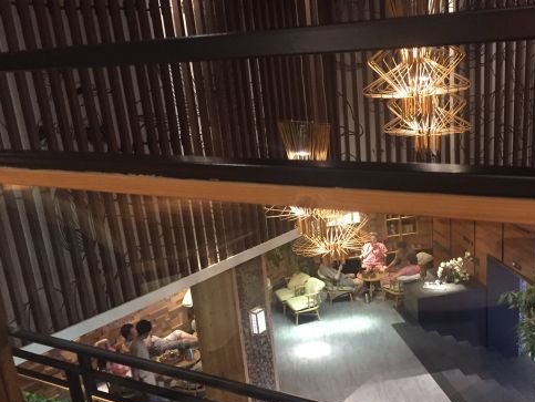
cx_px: 351
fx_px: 650
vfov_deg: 33.9
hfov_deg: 44.2
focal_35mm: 42
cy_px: 282
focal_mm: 4.15
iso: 250
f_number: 2.2
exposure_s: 1/17
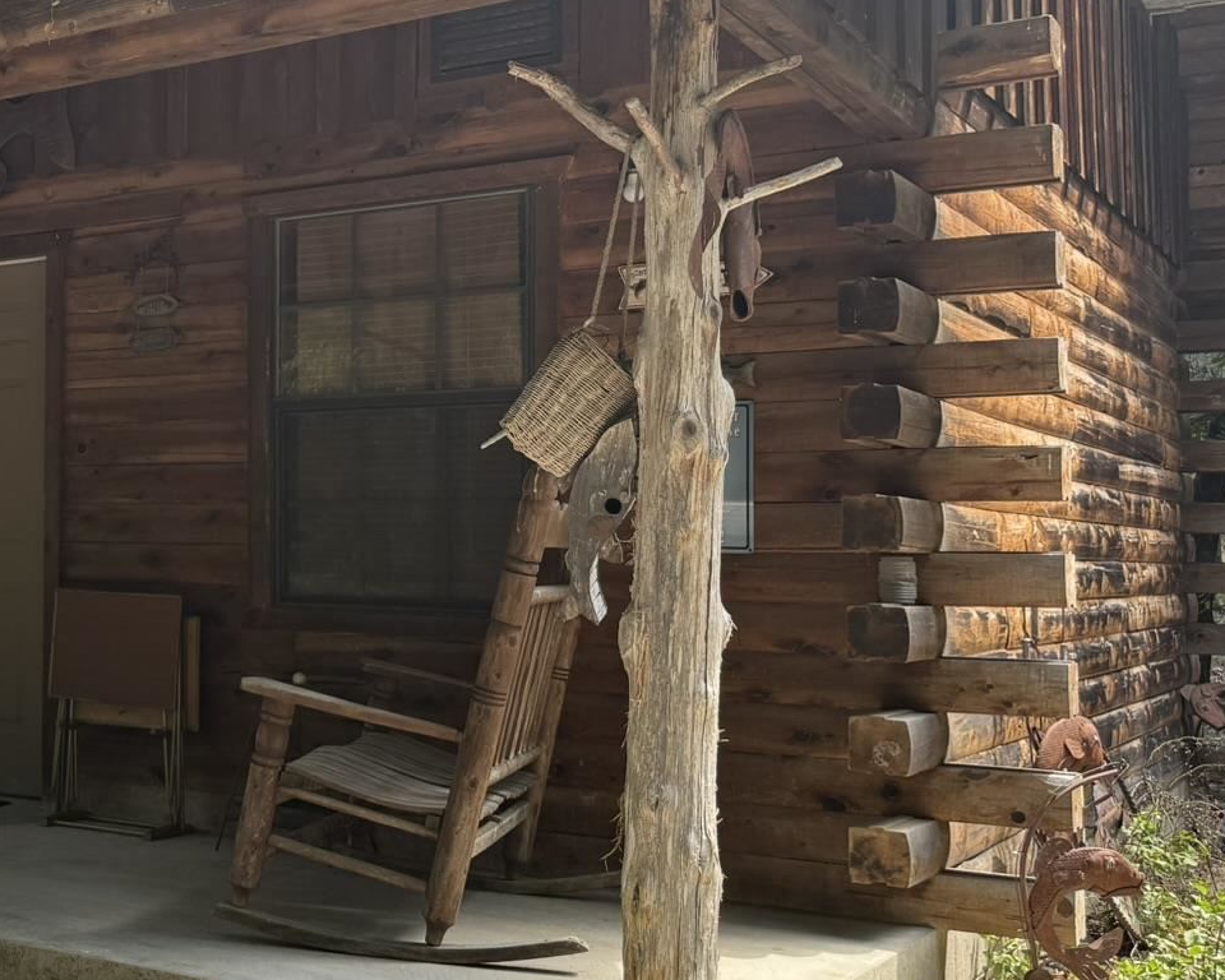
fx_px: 1813
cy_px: 419
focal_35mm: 50
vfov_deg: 30.2
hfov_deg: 34.0
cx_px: -4
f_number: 1.78
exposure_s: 1/356
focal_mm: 6.76
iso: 100
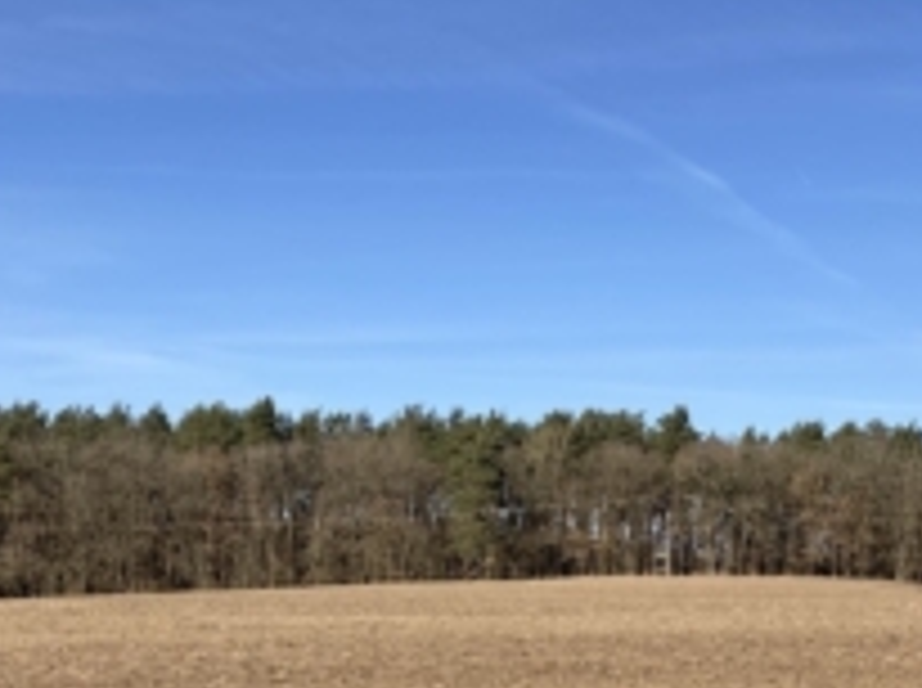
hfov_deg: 29.7
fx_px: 1728
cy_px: 742
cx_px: 605
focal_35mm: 65
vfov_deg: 21.4
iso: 25
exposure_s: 1/2183
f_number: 1.8
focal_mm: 3.99
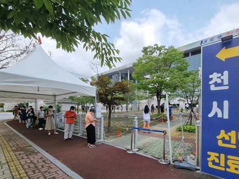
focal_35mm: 16
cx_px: 138
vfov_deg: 77.0
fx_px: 110
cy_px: 109
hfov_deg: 93.7
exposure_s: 1/1624
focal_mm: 2.2
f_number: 2.2
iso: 50
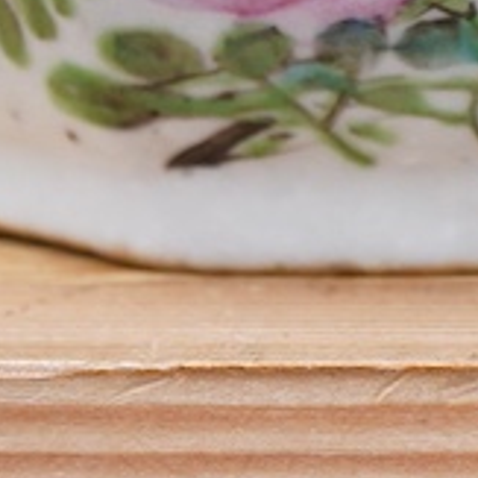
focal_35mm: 211
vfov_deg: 8.2
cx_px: 411
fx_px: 3296
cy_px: -106
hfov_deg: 8.3
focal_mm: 30
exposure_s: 1/125
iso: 1250
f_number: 4.5
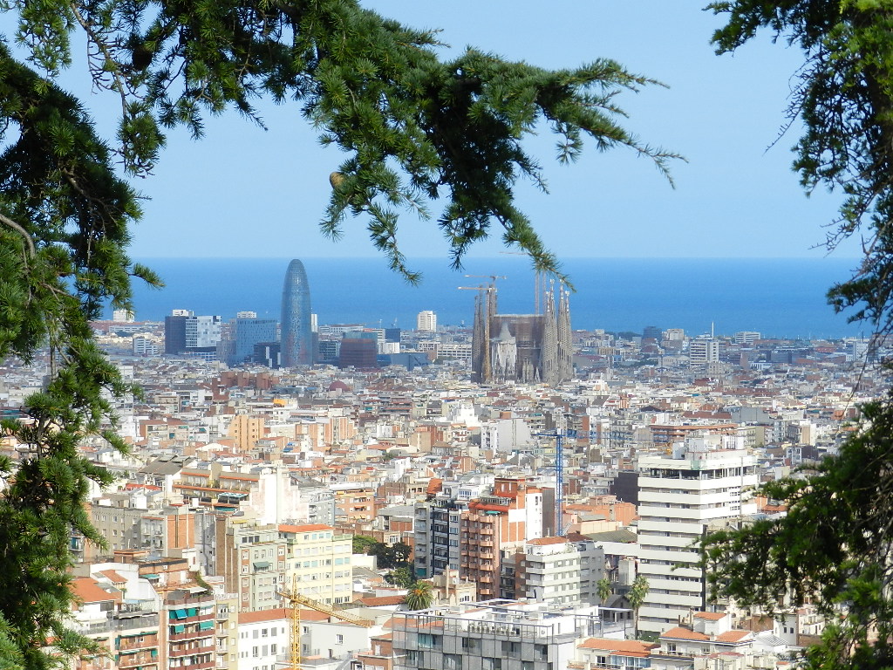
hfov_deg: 15.2
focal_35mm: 130
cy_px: 335
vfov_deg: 11.4
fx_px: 3354
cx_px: 446
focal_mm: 23.1
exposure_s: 1/1000
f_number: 5
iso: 160
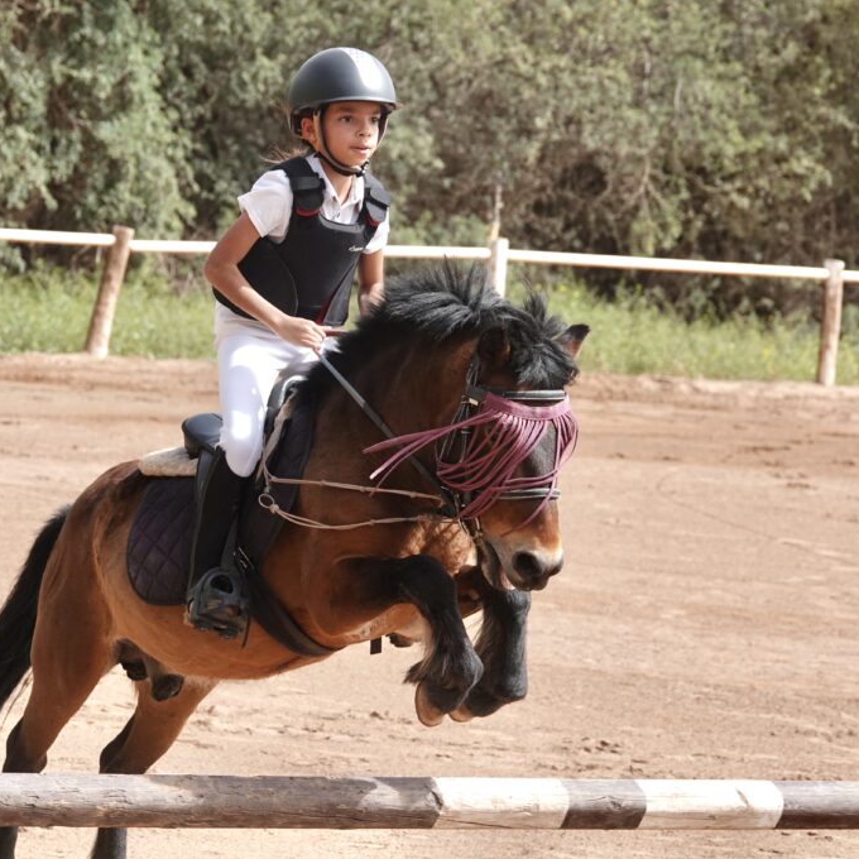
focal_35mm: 197
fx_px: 5531
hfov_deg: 8.9
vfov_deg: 8.9
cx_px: 309
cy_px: 429
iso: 160
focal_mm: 56.39
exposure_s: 1/1000
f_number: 4
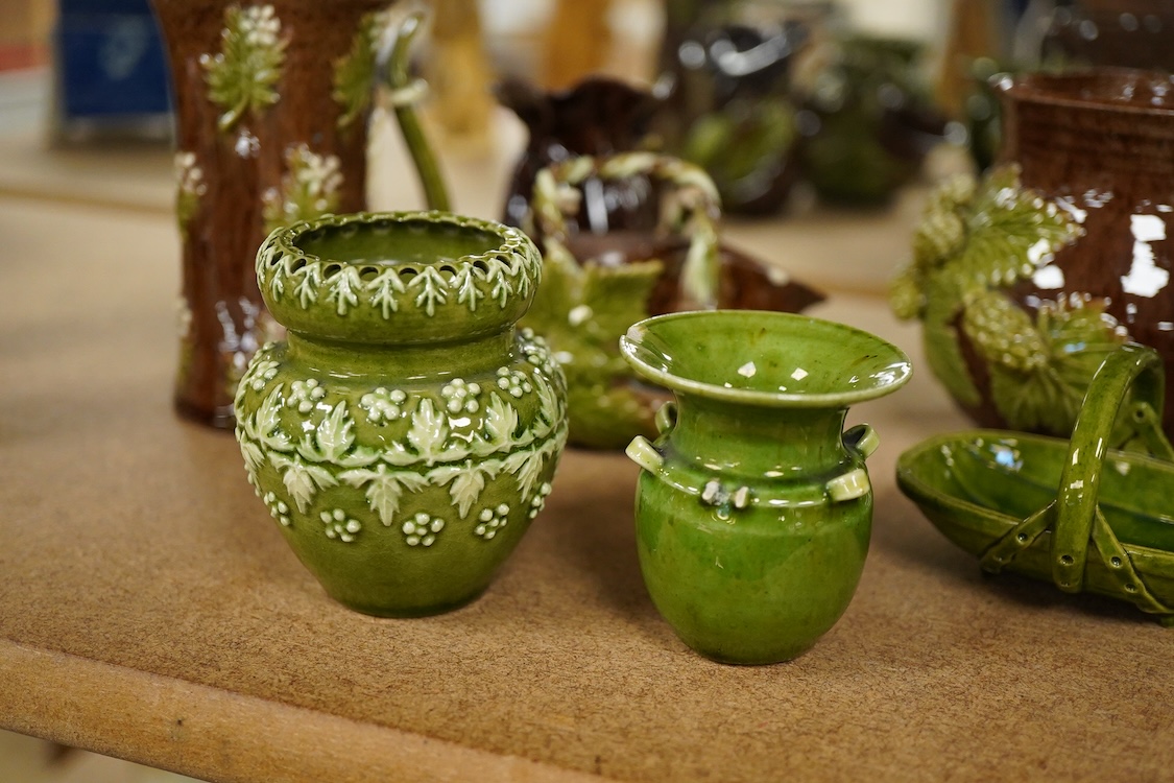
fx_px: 1467
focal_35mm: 45
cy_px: 392
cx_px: 587
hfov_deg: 43.6
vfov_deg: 29.9
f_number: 4
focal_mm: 30
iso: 2500
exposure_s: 1/320
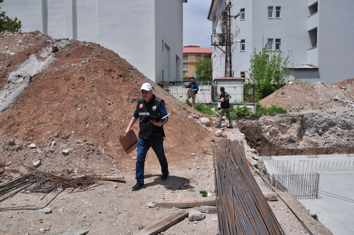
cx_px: 177
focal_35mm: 27
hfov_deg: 67.4
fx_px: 265
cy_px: 118
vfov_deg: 47.8
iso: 400
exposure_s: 1/800
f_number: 14
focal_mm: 18
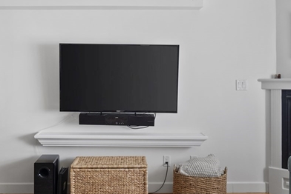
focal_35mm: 47
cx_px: 118
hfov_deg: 41.7
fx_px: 380
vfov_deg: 28.6
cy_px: 79
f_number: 7.1
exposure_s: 1/1.25
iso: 320
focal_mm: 18
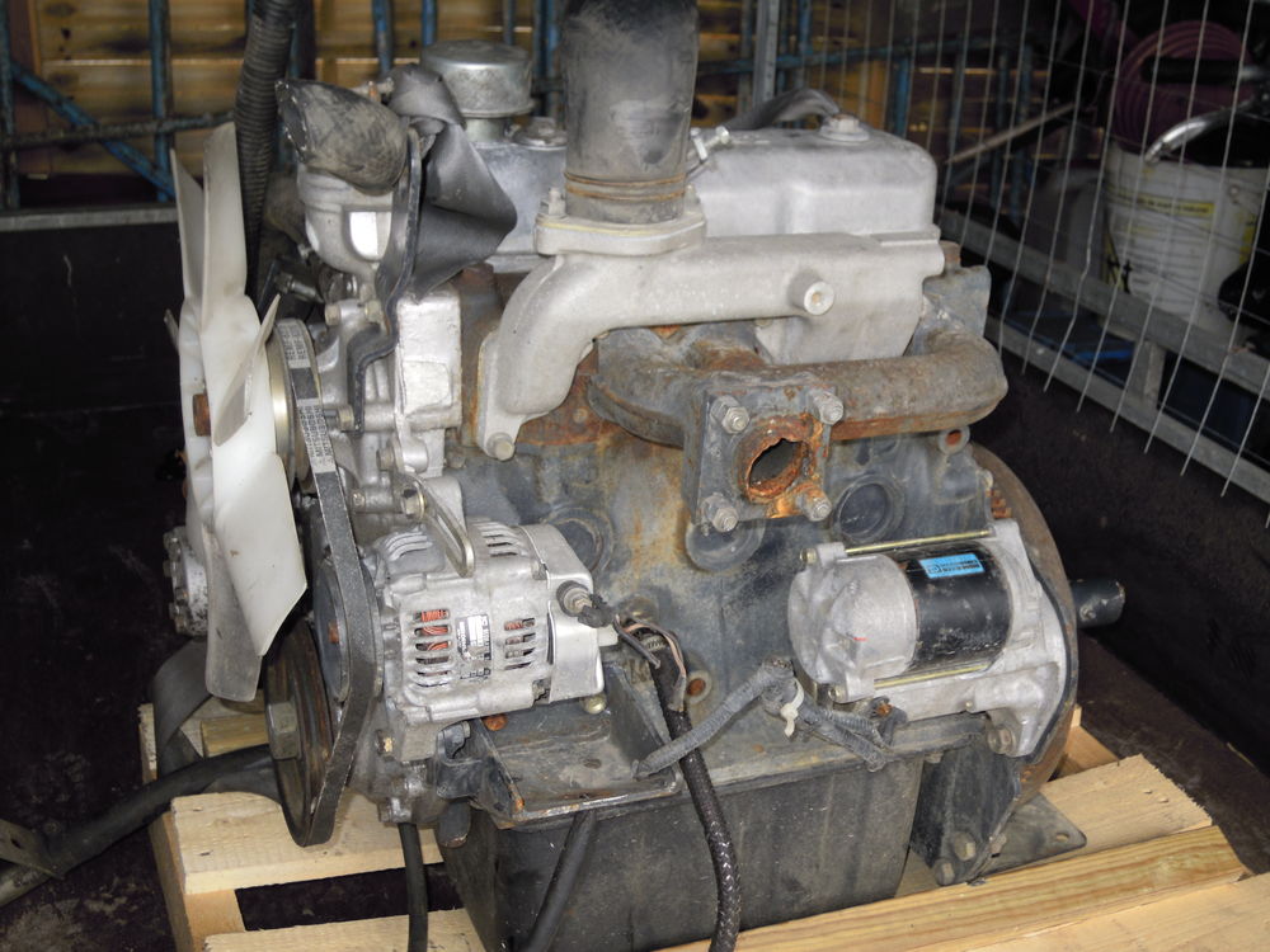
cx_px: 635
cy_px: 476
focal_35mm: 41
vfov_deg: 35.1
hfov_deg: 45.8
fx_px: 1504
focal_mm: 7.3
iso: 125
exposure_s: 1/50
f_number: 3.2
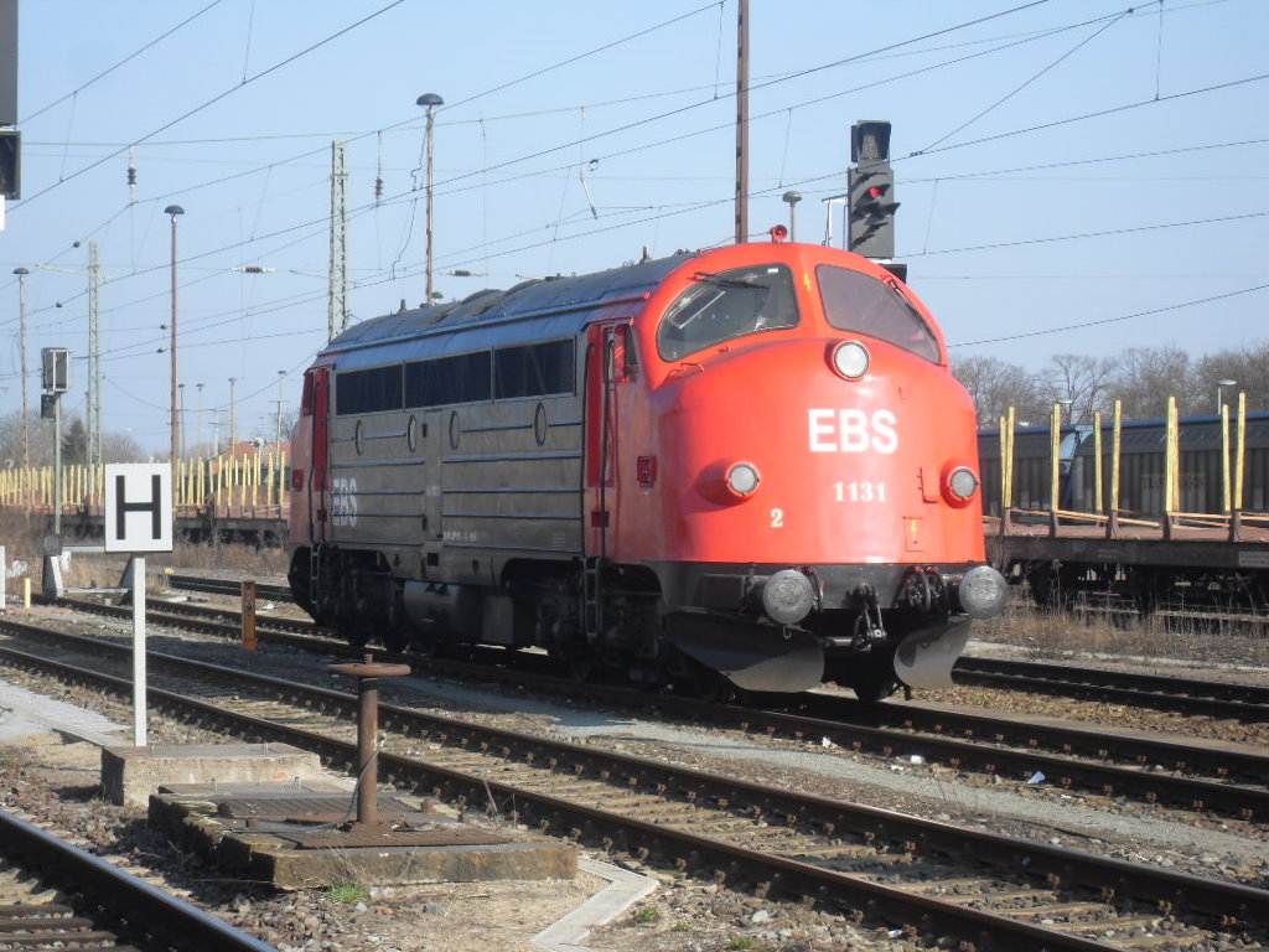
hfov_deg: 19.3
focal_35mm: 102
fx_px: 3739
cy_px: 476
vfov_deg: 14.5
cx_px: 634
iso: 80
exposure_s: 1/250
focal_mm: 18.1
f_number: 5.2
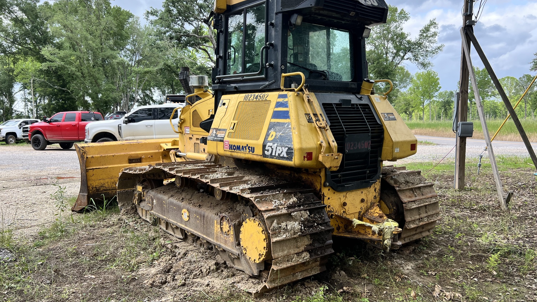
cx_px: 272
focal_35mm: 29
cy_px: 153
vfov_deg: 40.2
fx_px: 413
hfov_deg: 66.1
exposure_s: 1/780
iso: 50
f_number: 1.5
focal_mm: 5.7
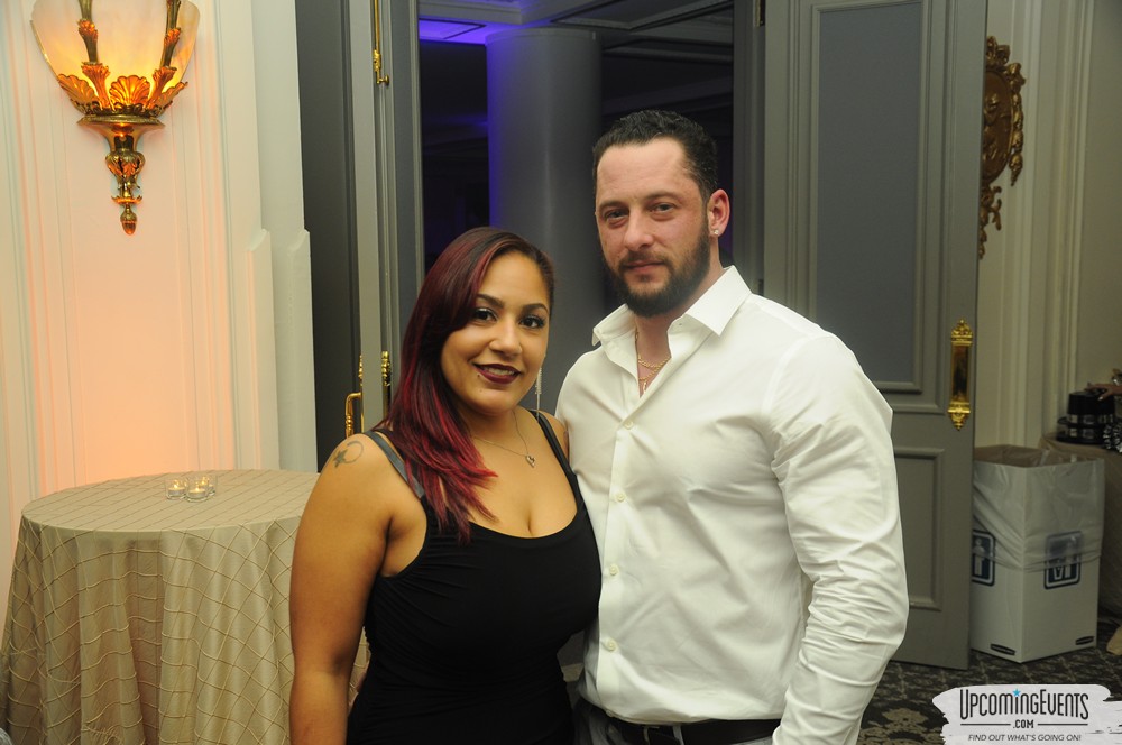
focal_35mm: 42
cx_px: 561
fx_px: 1307
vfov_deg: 31.8
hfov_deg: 46.5
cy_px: 372
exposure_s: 1/50
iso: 400
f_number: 4
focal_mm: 28
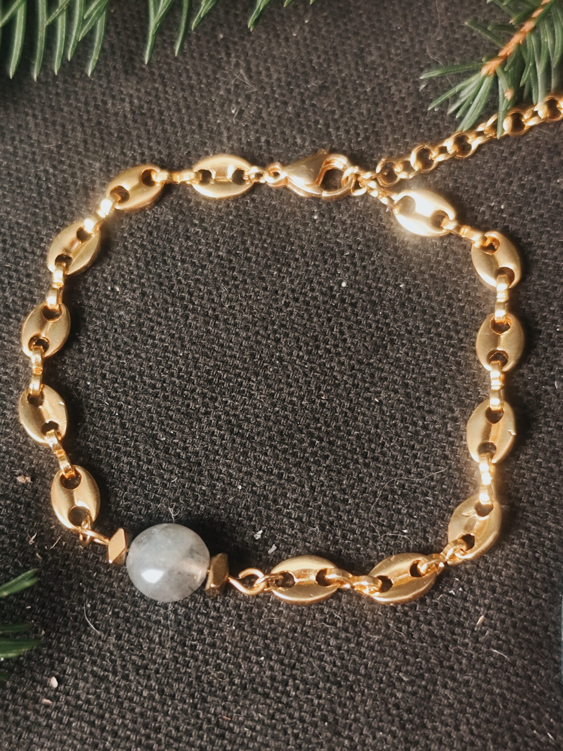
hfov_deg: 25.6
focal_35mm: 57
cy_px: 411
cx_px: 226
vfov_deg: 33.8
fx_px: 1236
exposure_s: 1/25
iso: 800
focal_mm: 6.19
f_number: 1.65
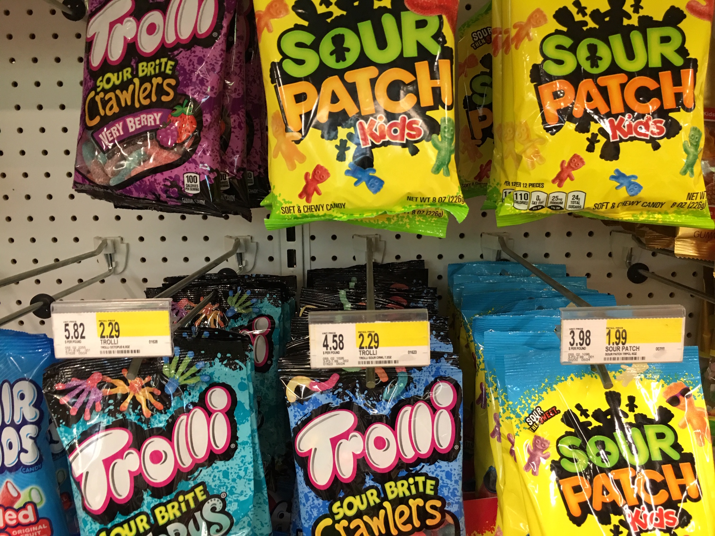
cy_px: 268
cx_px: 358
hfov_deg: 61.7
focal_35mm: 29
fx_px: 599
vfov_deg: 48.2
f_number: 2.2
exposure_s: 1/15
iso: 80
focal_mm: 4.15
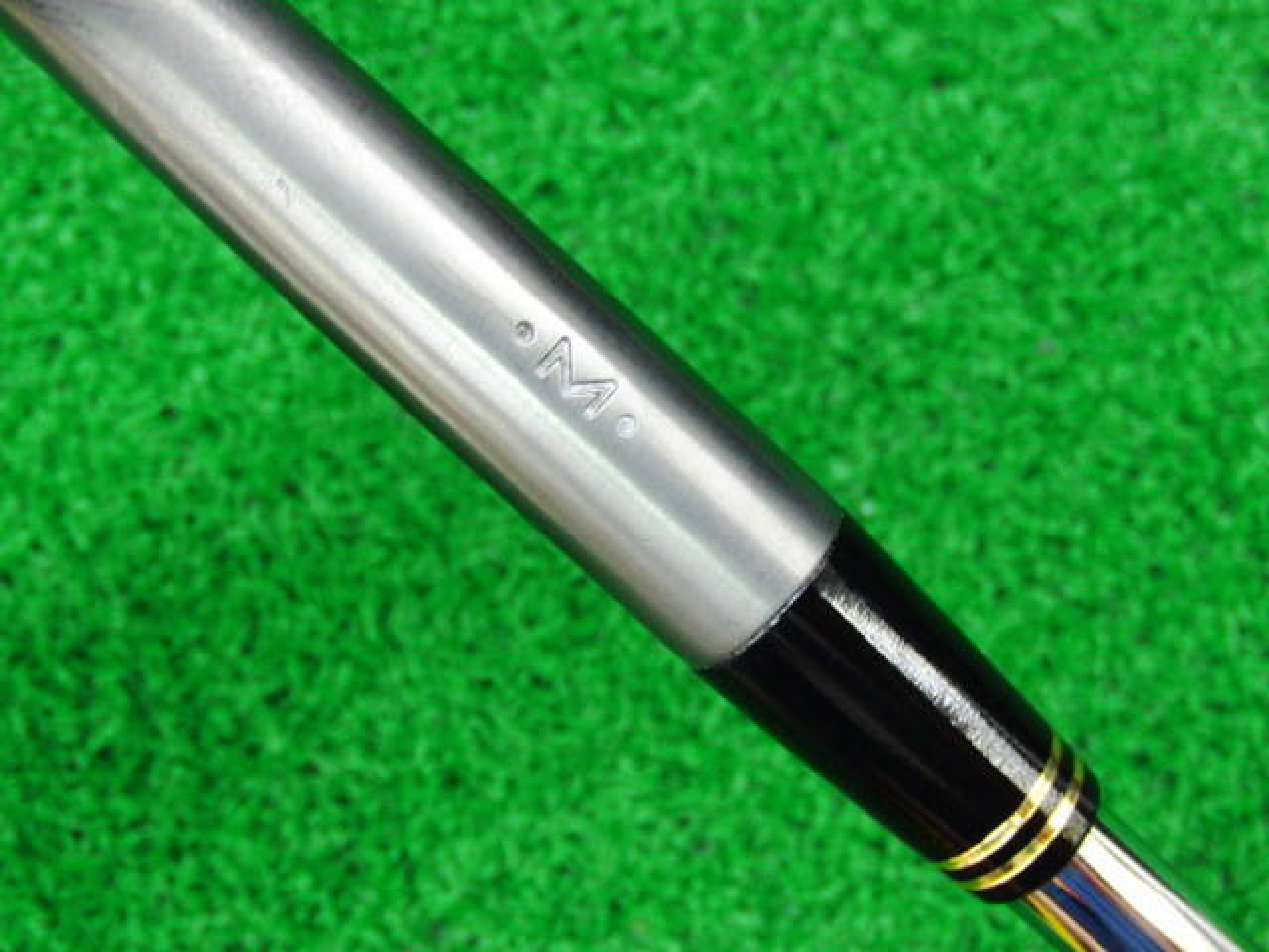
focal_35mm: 43
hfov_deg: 43.9
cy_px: 476
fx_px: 1576
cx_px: 634
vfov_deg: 33.6
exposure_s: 1/25
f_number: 3.7
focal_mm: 7.54
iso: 400
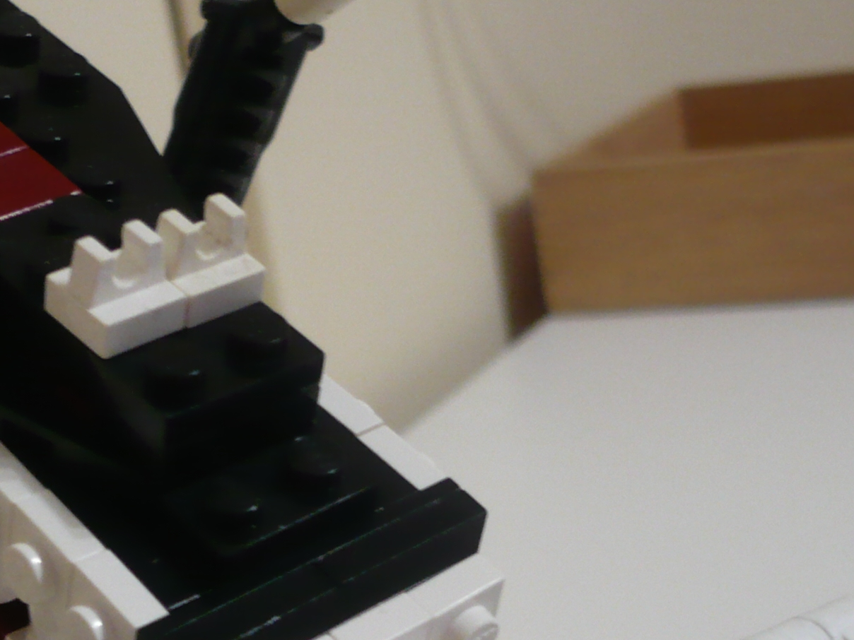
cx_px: 317
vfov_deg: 16.0
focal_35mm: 89
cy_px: 733
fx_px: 2196
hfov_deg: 22.0
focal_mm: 5.8
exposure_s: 1/10
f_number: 2.8
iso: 200
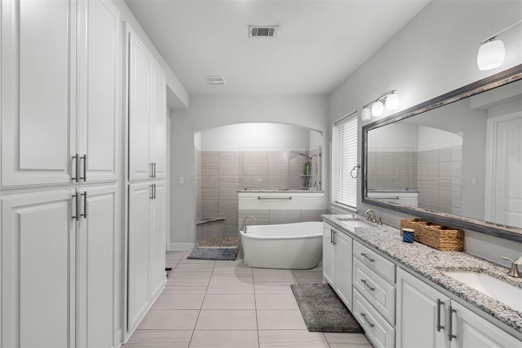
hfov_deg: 104.3
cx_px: 261
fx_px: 203
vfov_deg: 81.2
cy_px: 174
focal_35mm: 14
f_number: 8
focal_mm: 14
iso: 400
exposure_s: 1
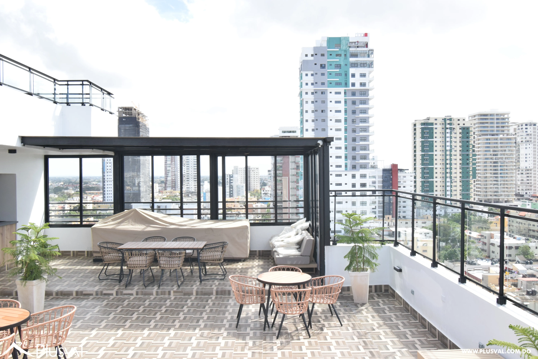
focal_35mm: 30
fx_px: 448
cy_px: 180
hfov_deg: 61.9
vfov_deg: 43.6
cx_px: 269
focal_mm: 20
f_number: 16
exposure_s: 1/160
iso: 800
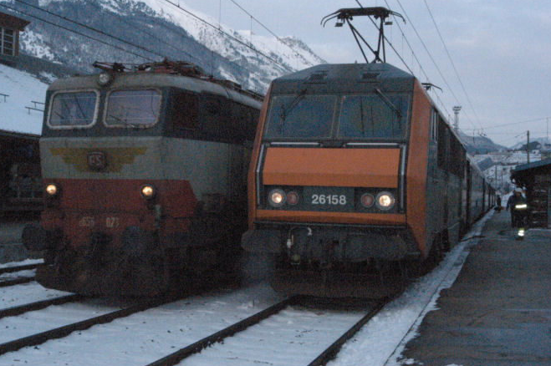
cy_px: 165
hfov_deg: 38.8
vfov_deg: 26.4
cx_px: 220
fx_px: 780
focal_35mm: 51
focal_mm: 28
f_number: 22
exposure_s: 1/180
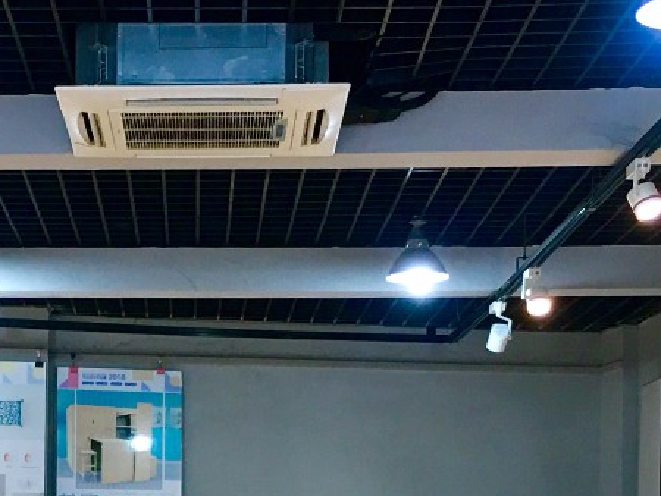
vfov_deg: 13.8
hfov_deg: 18.8
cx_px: 73
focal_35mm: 103
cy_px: 653
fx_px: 1968
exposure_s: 1/17
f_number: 2.2
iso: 32
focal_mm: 4.15
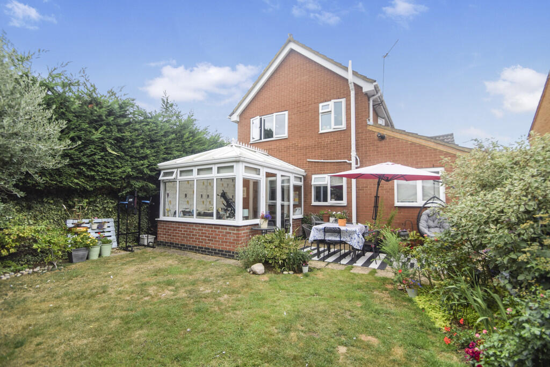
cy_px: 184
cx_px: 275
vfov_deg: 77.3
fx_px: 229
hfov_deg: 100.4
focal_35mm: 15
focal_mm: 10
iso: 100
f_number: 5.6
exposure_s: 1/250
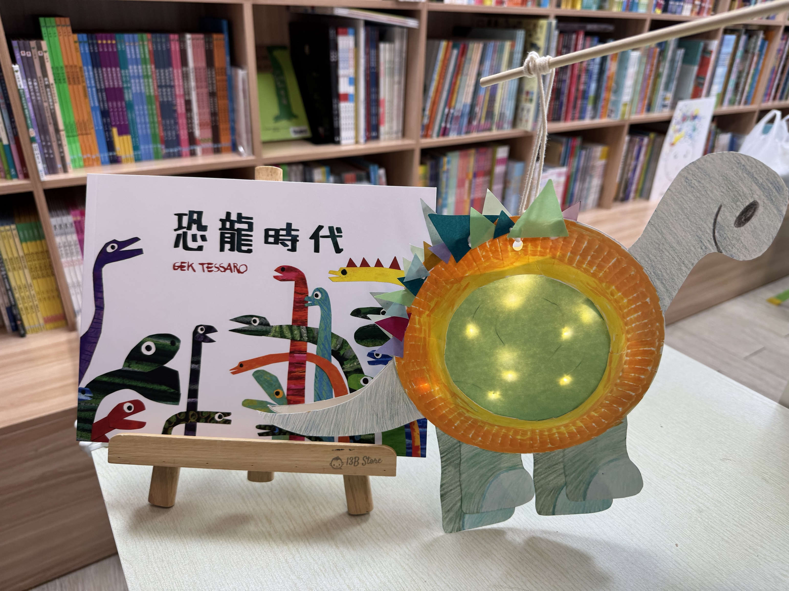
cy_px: 296
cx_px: 394
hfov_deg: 71.6
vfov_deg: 56.8
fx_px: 547
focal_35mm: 24
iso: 80
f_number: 1.78
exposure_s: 1/100
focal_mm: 6.76
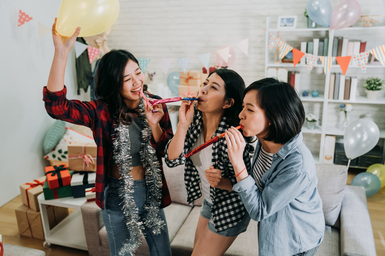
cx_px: 192
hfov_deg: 55.8
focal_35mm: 34
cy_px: 128
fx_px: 364
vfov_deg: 38.9
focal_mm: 34
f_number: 2.8
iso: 800
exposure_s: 1/200
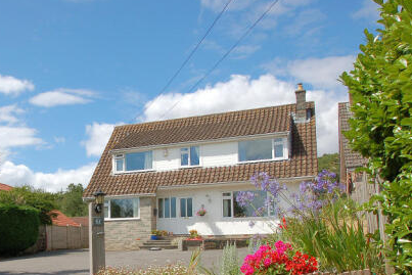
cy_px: 218
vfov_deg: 33.3
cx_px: 116
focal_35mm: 39
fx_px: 446
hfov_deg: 48.1
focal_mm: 16
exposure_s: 1/320
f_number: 10
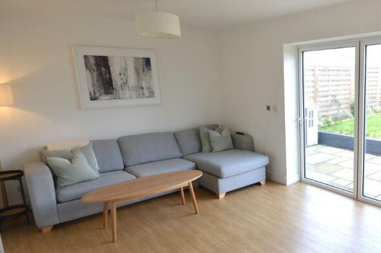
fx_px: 275
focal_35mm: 26
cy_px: 136
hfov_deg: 61.8
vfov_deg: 49.4
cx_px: 320
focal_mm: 10
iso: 400
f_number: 8
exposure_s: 1/50
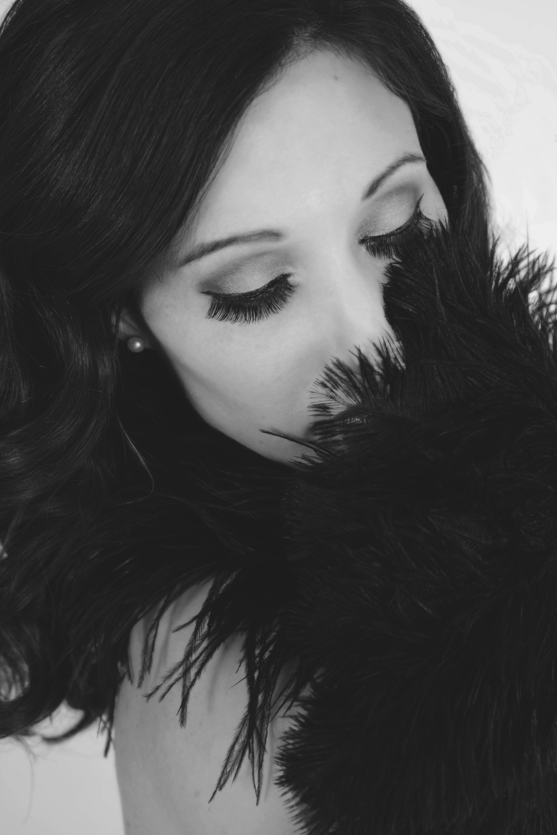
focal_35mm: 50
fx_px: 1159
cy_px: 418
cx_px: 278
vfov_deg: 39.6
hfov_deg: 27.0
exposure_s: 1/80
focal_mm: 50
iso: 64
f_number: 8
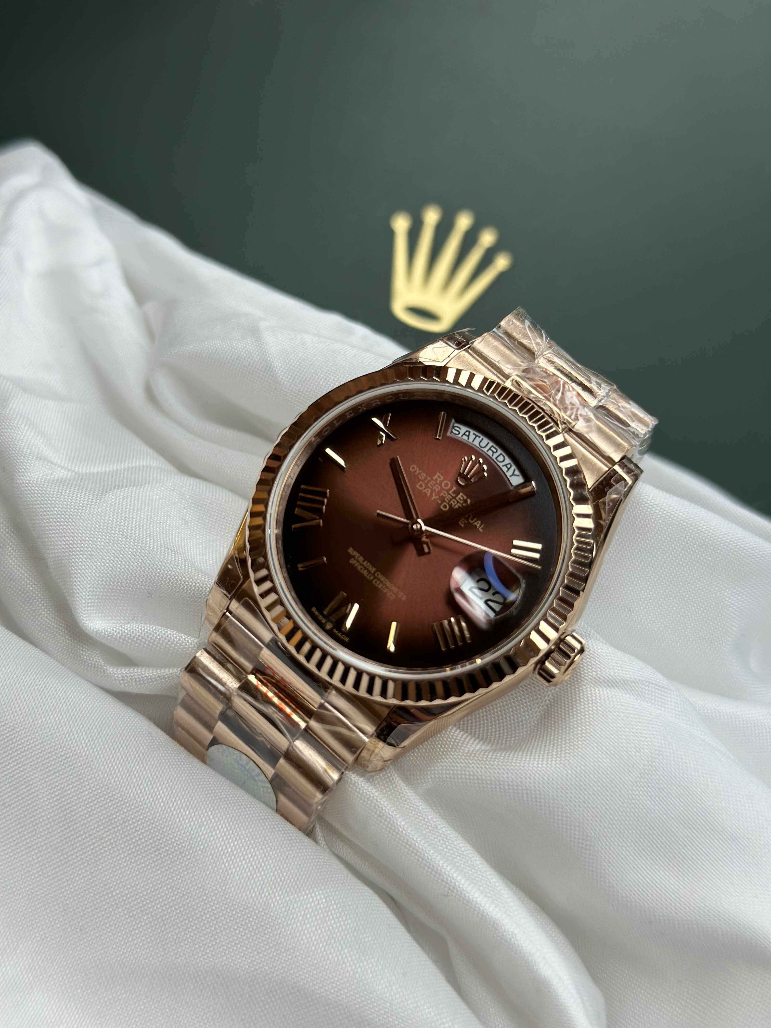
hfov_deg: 30.3
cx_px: 386
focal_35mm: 48
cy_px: 514
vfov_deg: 39.7
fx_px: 1425
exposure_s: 1/779
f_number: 1.78
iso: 80
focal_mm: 6.86
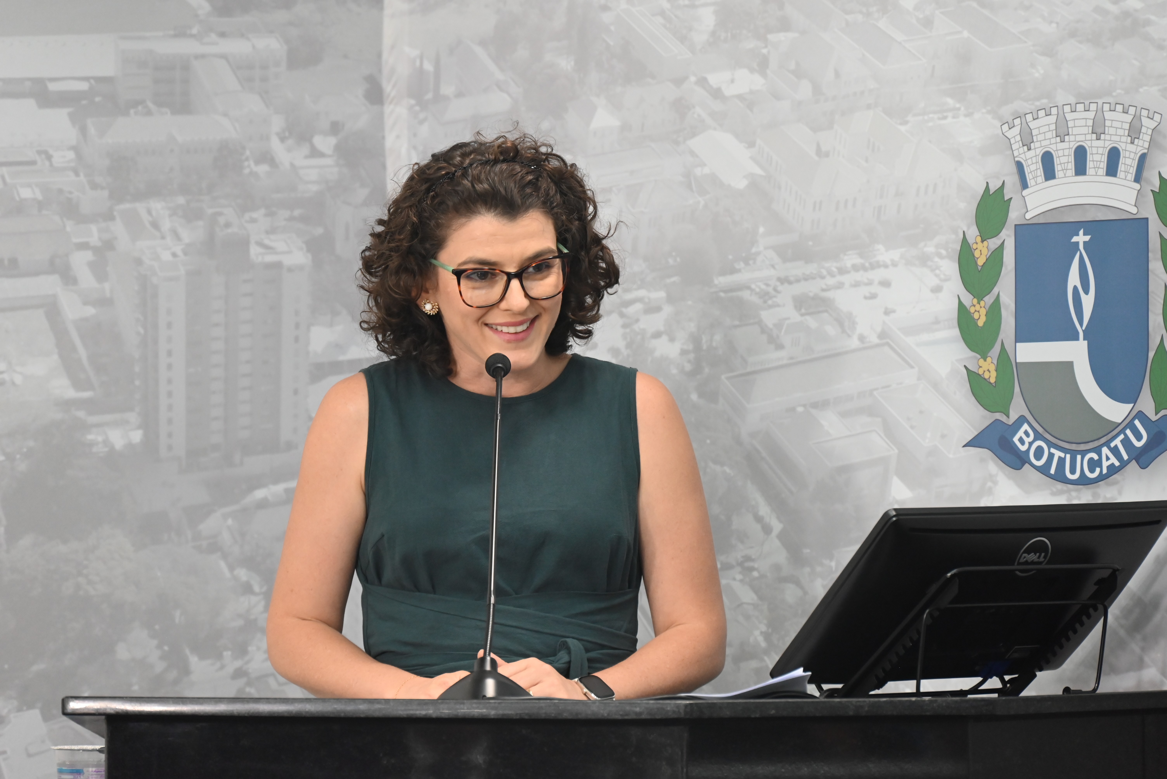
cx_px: 584
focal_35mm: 170
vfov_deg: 8.1
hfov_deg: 12.1
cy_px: 390
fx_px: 5513
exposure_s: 1/125
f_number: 6.3
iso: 3600
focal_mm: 170
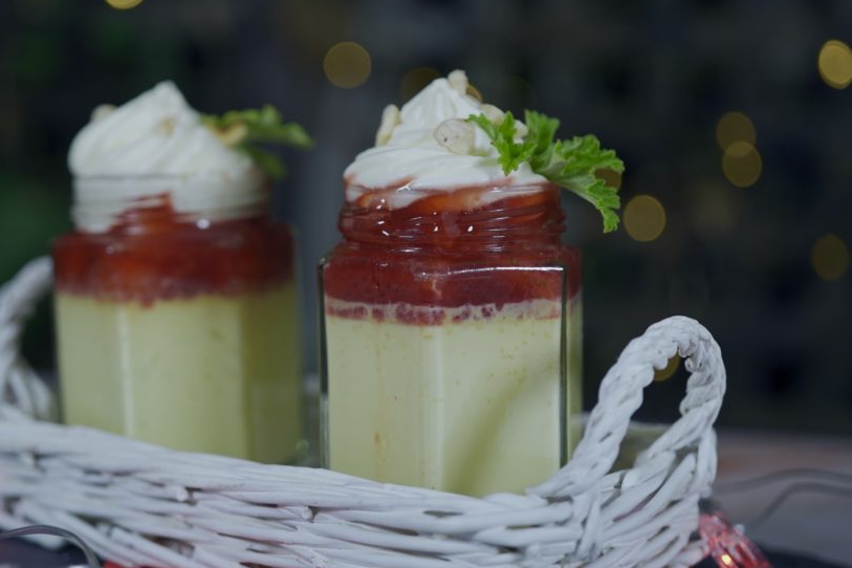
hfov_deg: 31.8
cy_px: 212
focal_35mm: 63
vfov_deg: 21.5
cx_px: 336
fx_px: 1491
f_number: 2.8
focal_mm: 50
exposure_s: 1/250
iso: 400
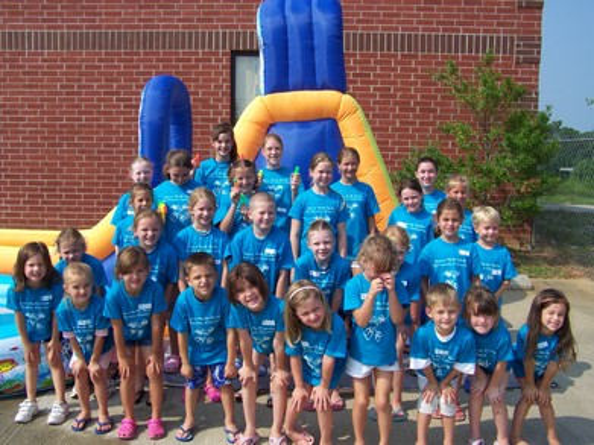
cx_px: 297
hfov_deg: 49.0
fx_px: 652
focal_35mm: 38
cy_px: 222
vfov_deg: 37.7
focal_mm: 6.3
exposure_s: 1/500
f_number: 4
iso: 64
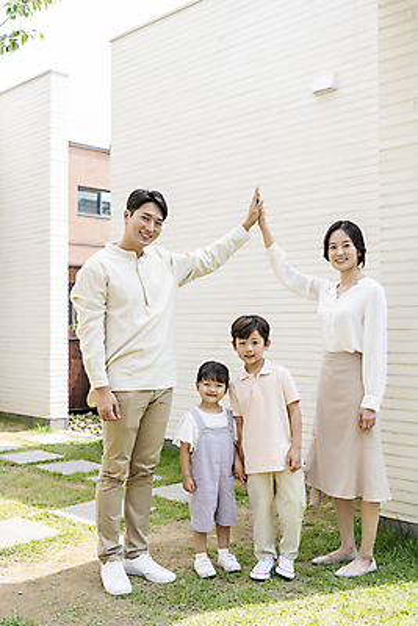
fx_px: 696
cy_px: 313
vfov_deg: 48.4
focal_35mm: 40
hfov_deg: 33.4
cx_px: 209
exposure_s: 1/800
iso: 160
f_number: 4
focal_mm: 40
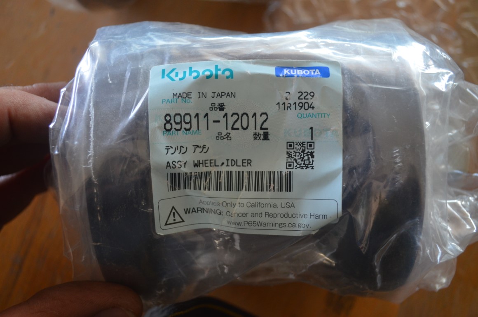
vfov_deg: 36.7
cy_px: 158
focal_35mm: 36
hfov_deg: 53.2
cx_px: 239
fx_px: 477
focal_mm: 24
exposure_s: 1/60
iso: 800
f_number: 4
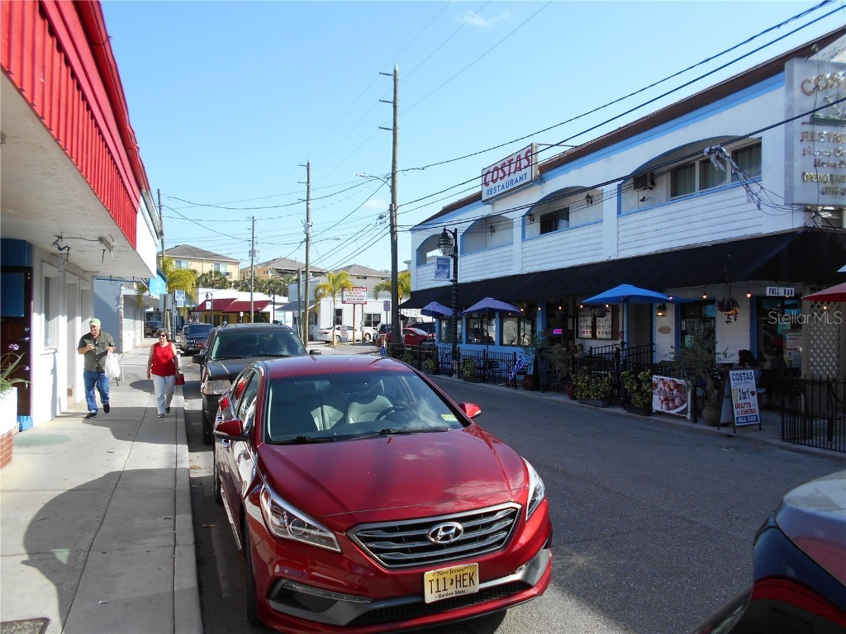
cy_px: 317
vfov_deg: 53.1
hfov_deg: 67.3
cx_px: 423
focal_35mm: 26
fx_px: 635
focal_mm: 4.6
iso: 80
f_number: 3.2
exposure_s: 1/640
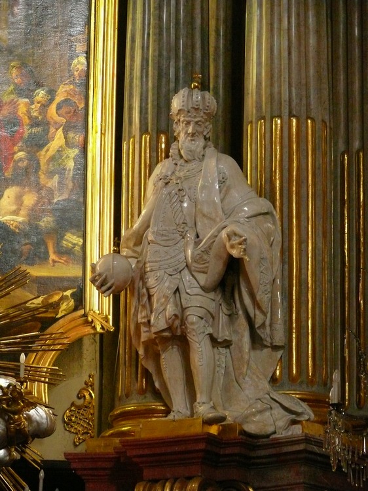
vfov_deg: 10.8
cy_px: 246
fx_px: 2595
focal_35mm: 183
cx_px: 184
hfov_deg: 8.1
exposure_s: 1/15
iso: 800
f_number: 3.6
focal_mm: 38.7
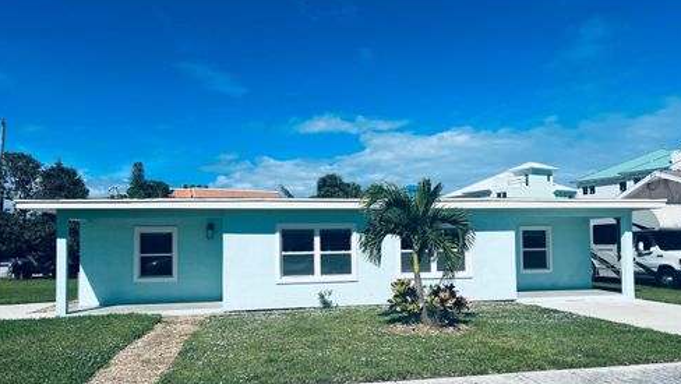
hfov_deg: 66.0
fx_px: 524
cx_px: 345
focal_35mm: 29
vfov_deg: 40.1
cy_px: 223
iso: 50
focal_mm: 5.7
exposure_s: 1/9434
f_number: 1.5
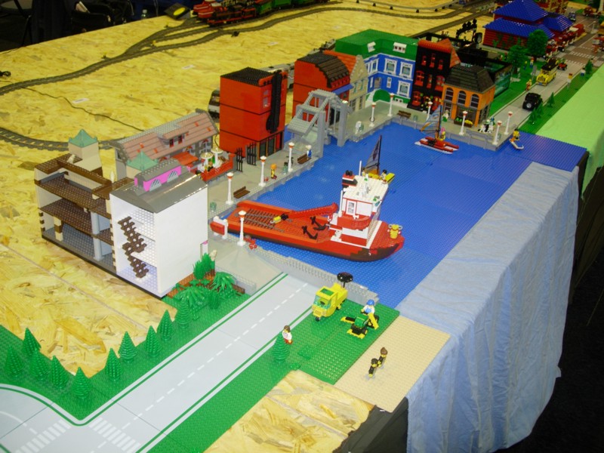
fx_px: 663
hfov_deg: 49.0
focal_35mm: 38
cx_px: 302
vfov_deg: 37.7
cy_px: 226
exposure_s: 1/14.6
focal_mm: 7.8
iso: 79
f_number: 2.8
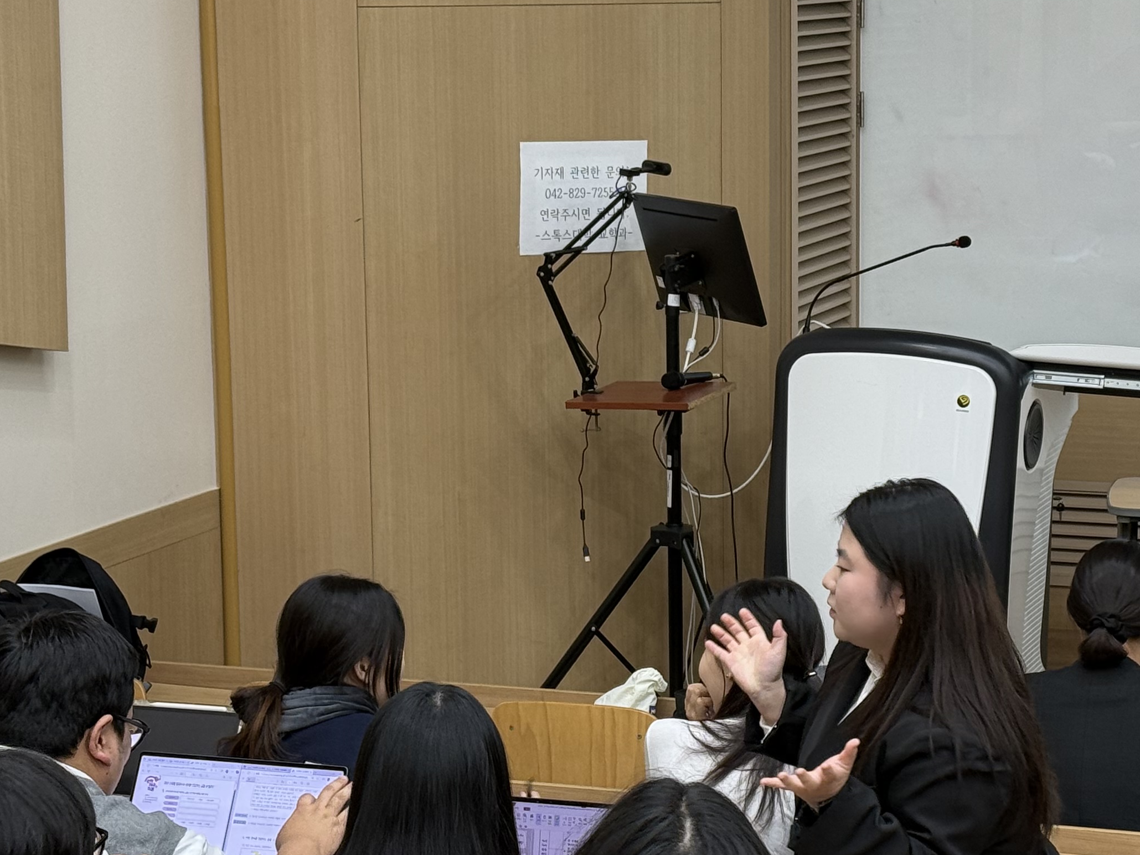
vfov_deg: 15.7
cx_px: 741
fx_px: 3095
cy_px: 484
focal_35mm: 94
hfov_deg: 20.8
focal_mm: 6.76
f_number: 1.78
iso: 80
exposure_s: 1/60
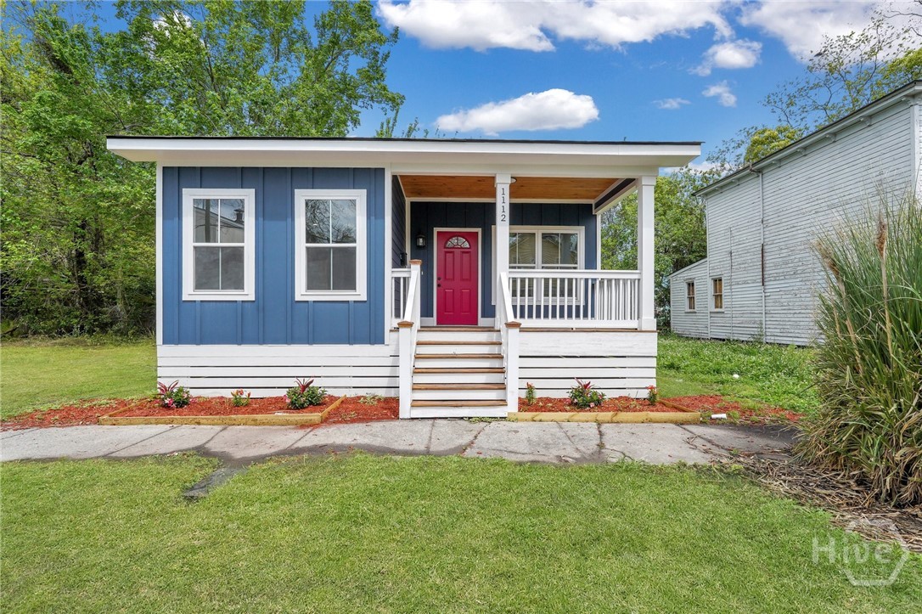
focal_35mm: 16
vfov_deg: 73.7
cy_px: 307
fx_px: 410
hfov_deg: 96.8
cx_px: 461
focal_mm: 16
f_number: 9
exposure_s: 1/400
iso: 320
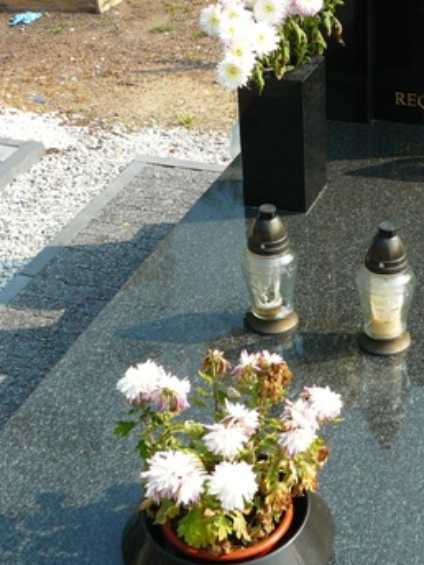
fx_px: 1094
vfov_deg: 29.0
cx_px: 375
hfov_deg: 21.5
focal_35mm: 67
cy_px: 264
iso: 100
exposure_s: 1/200
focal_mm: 6
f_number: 5
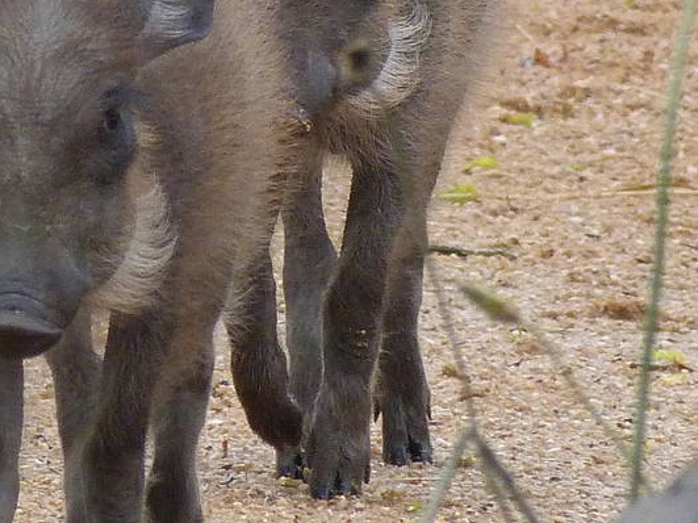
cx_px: 171
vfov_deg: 0.6
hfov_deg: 0.8
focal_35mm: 2408
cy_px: 110
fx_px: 48544
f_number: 5.2
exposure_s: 1/250
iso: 250
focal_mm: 108
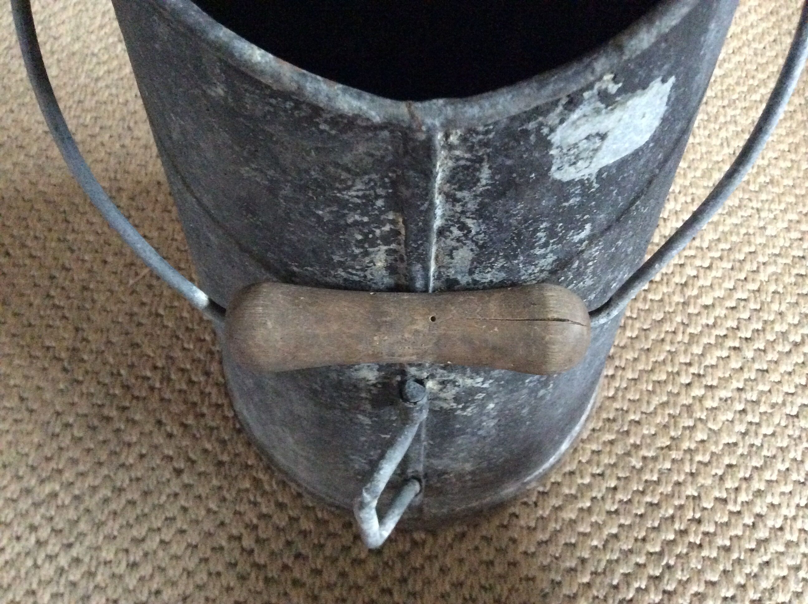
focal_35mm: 32
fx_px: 746
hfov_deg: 56.9
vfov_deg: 44.1
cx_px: 404
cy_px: 302
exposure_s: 1/17
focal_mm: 3.3
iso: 500
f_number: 2.4
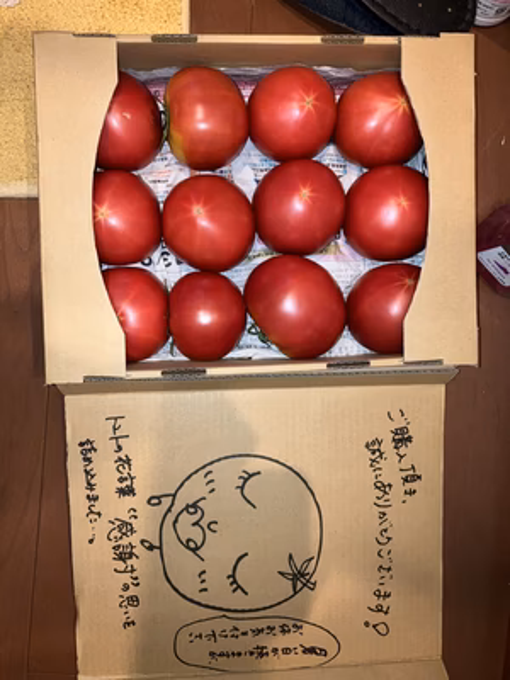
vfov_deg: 63.4
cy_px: 340
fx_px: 550
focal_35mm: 28
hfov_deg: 49.7
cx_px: 255
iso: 64
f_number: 1.8
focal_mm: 3.99
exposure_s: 1/17
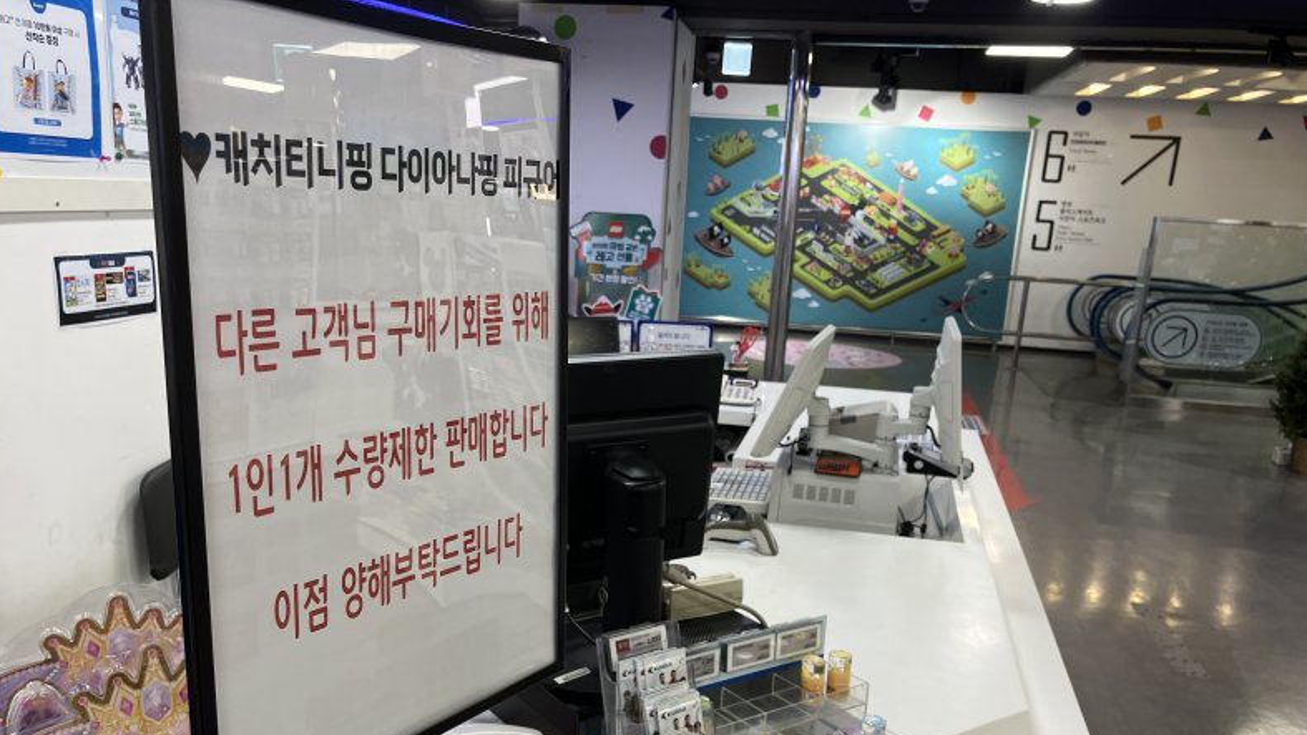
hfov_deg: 62.6
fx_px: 1075
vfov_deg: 37.3
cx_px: 649
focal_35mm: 31
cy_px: 496
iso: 80
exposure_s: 1/120
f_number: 1.8
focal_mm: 3.99
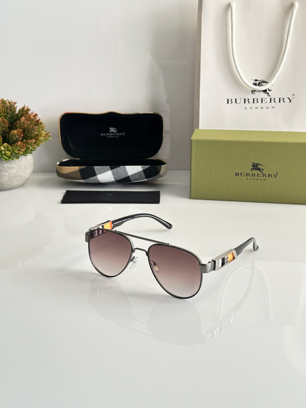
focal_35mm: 48
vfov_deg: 39.7
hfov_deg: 30.3
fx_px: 566
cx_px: 153
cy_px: 204
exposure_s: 1/60
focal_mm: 6.86
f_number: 1.78
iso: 100
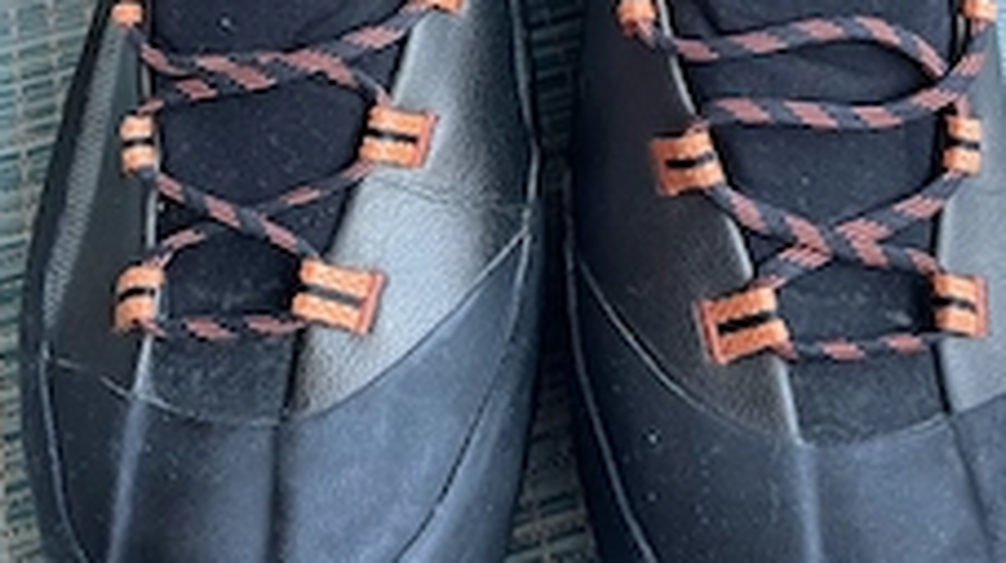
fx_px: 1332
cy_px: -35
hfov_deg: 41.3
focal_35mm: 50
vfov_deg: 22.7
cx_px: 545
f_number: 1.6
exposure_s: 1/79
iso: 125
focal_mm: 4.2
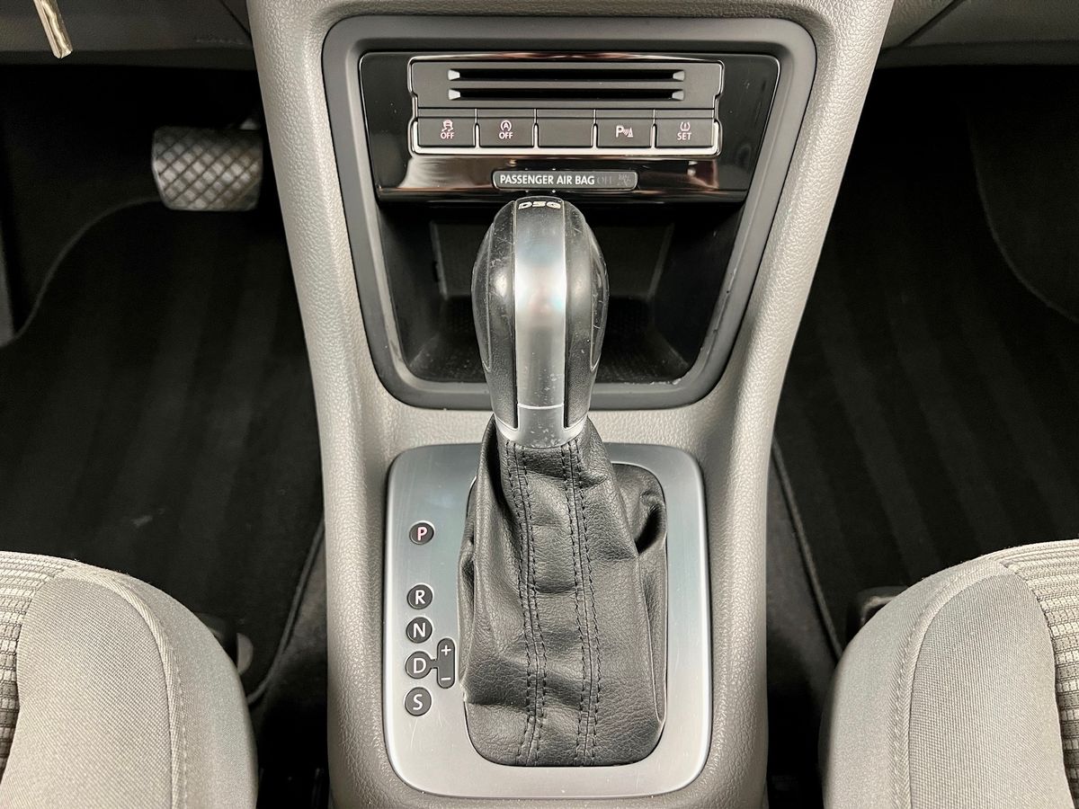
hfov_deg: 67.3
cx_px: 540
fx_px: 810
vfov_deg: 53.1
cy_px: 404
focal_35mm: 26
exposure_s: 1/60
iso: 500
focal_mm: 5.7
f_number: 1.5
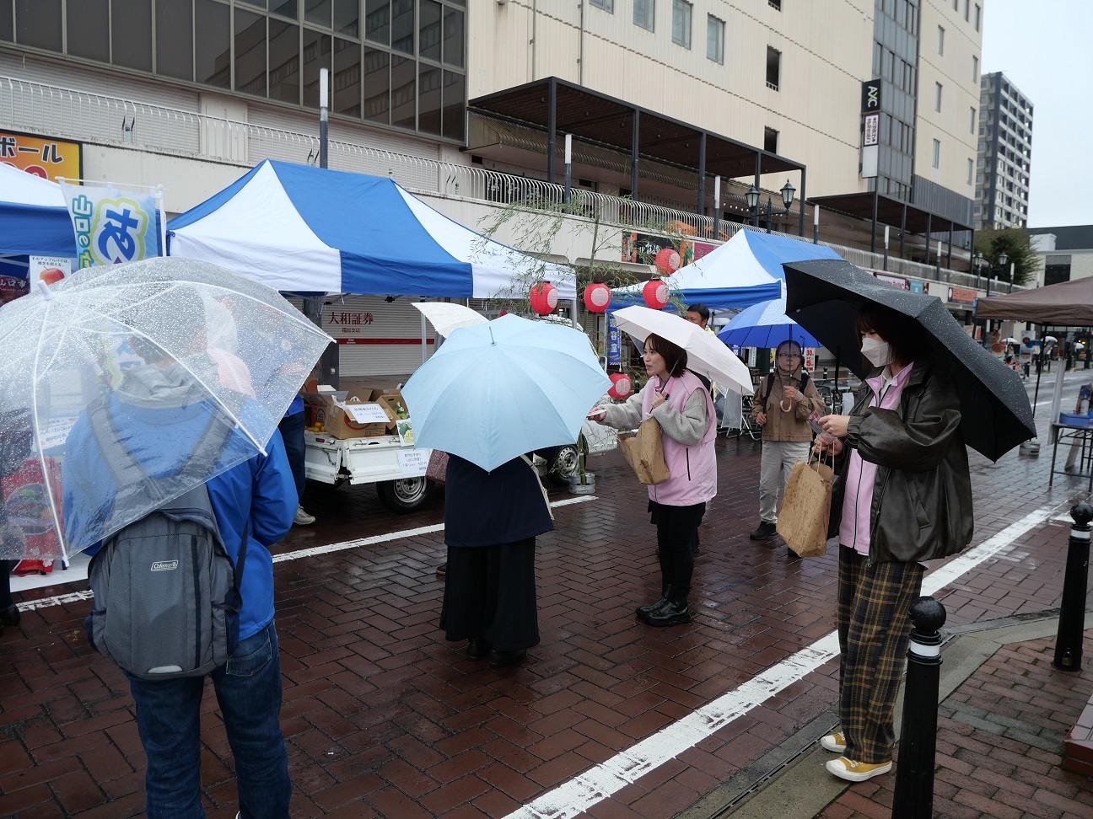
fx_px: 758
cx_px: 546
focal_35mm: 24
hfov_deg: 71.6
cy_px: 410
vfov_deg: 56.8
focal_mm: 12
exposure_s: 1/200
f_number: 4.5
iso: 200
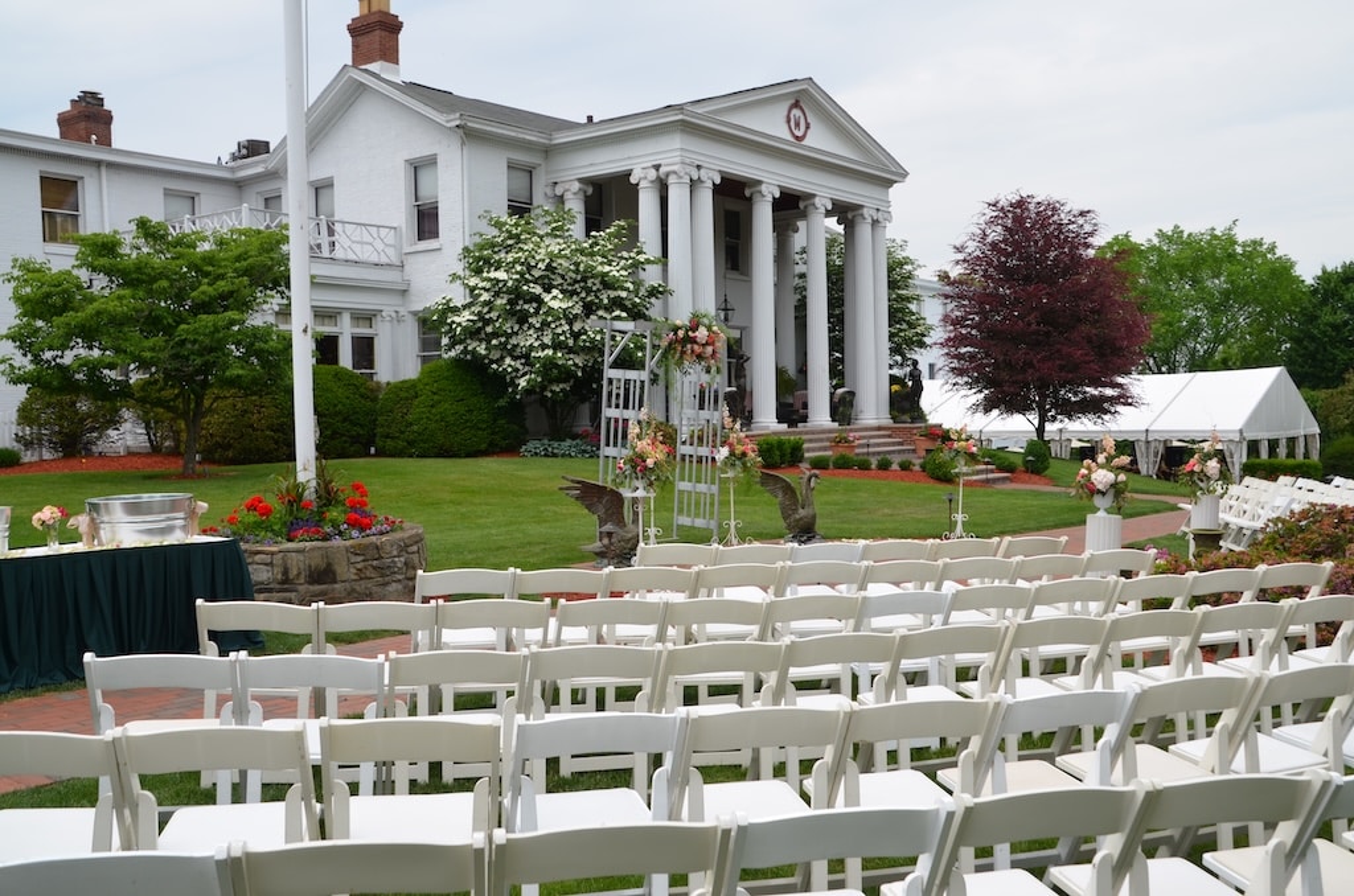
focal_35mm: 34
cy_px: 448
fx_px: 1295
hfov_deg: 55.2
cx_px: 677
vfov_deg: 38.2
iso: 100
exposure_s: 1/250
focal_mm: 23
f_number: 8
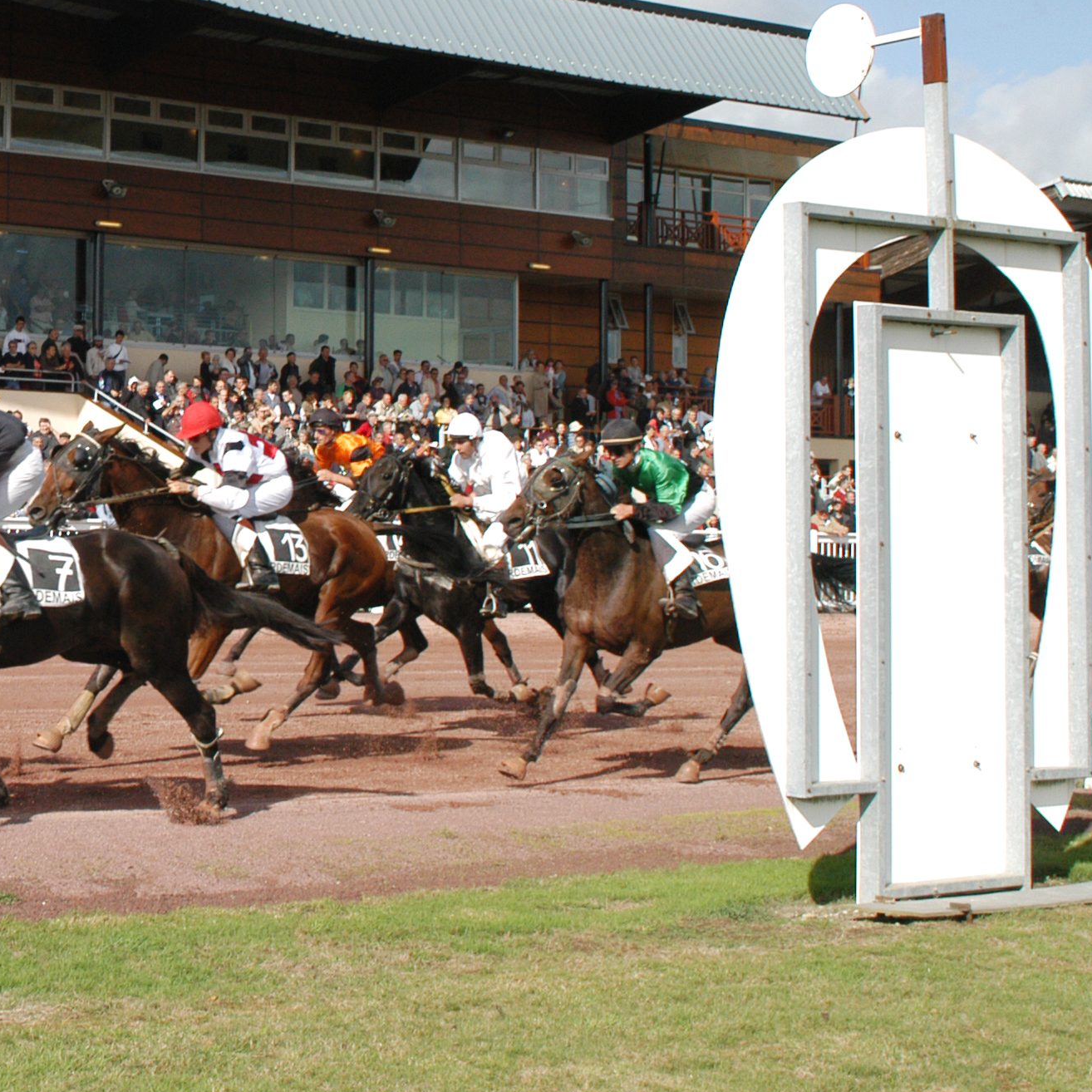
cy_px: 323
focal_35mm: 70
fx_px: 2498
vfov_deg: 24.5
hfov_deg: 23.3
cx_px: -70
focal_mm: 24
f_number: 8
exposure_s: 1/1250
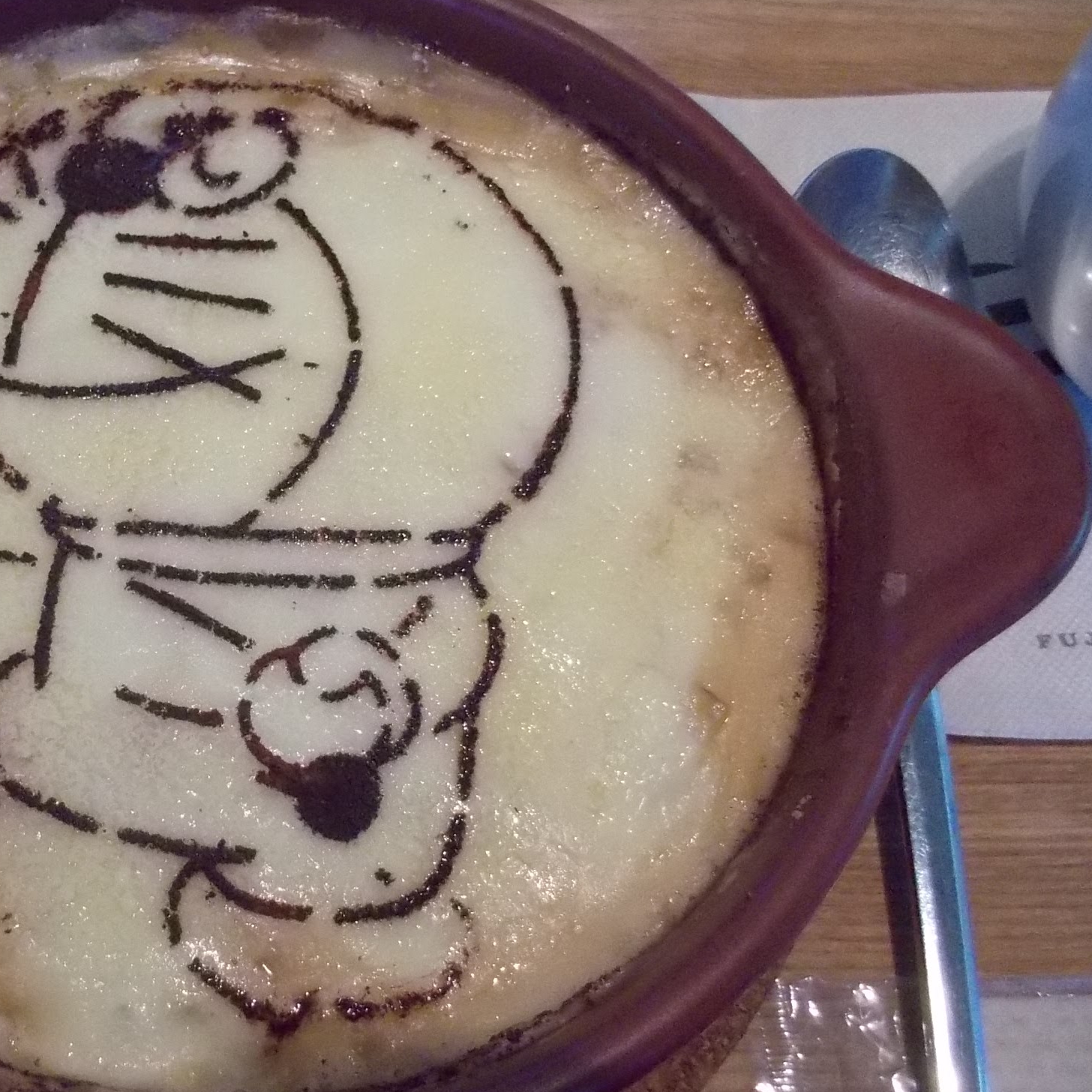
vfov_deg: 41.8
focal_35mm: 40
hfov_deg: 40.6
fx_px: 1428
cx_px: 260
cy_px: 522
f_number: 3.3
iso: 500
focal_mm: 4.1
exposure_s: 1/125
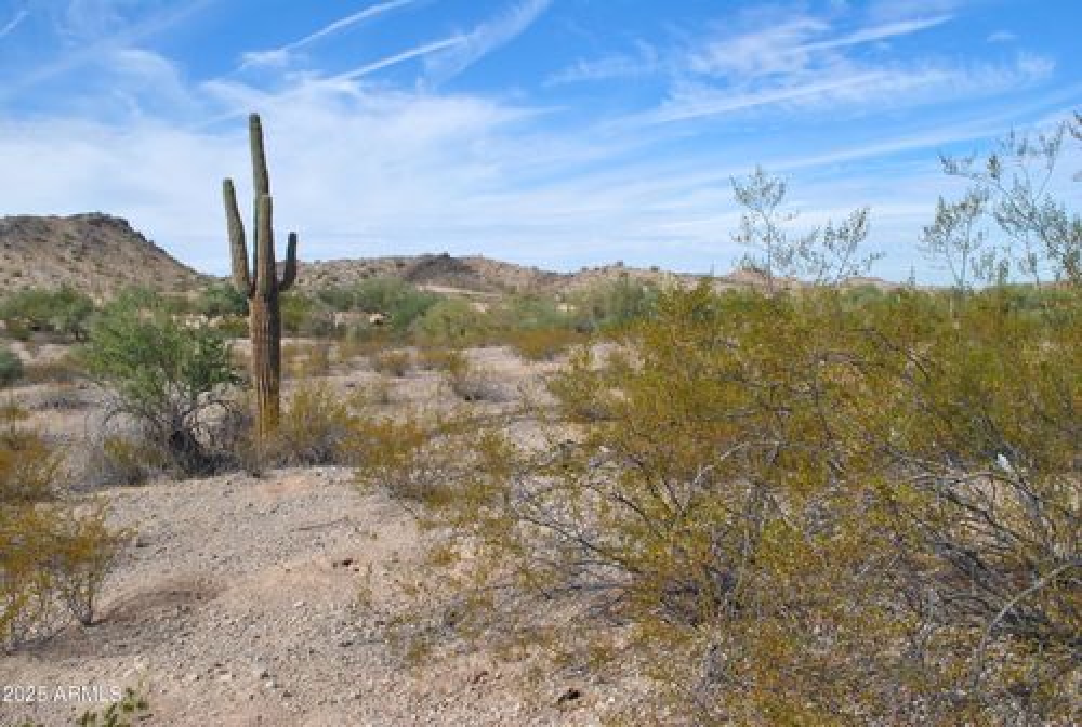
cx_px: 541
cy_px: 364
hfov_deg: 57.1
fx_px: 994
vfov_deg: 40.2
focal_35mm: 33
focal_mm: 22
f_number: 10
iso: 160
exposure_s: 1/250
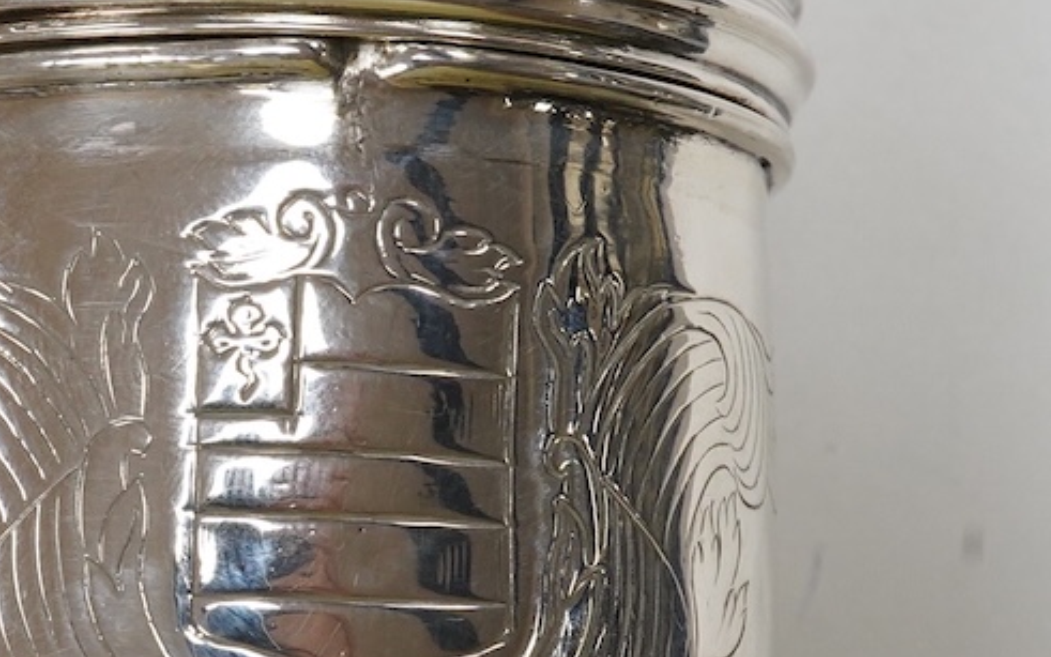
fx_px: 3008
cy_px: 526
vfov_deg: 12.4
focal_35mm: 105
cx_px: 115
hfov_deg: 19.5
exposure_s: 1/100
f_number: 20
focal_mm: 30
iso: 2500
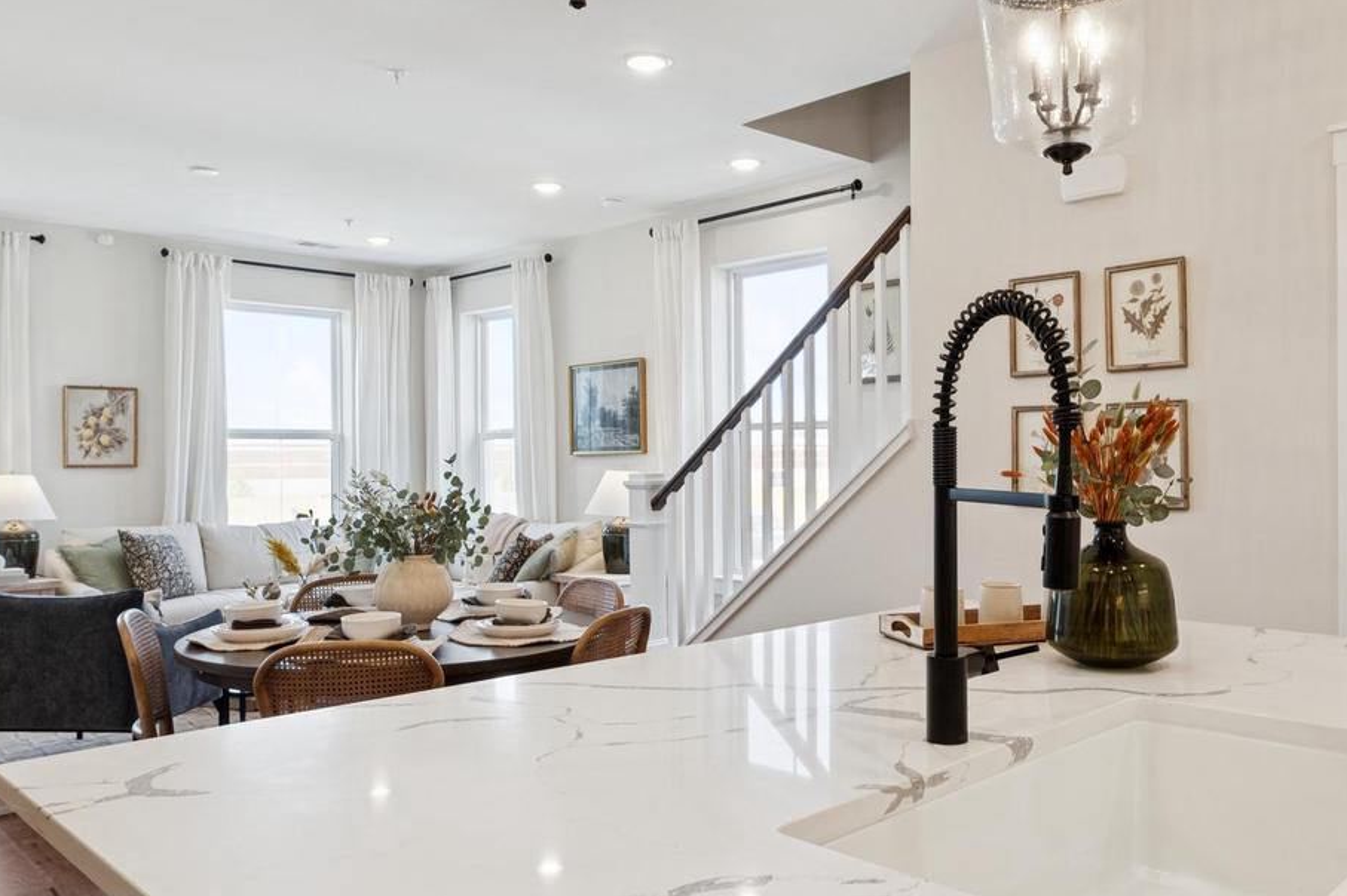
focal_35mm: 27
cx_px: 744
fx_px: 1010
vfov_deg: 47.9
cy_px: 445
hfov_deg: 67.2
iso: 400
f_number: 8
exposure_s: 1/60
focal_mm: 11.5
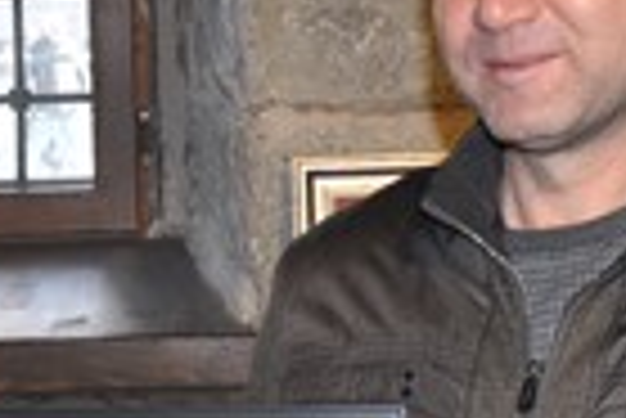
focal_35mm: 126
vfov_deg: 10.9
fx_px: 2193
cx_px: 27
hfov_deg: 16.0
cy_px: 346
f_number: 3.5
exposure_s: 1/60
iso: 400
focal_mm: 18
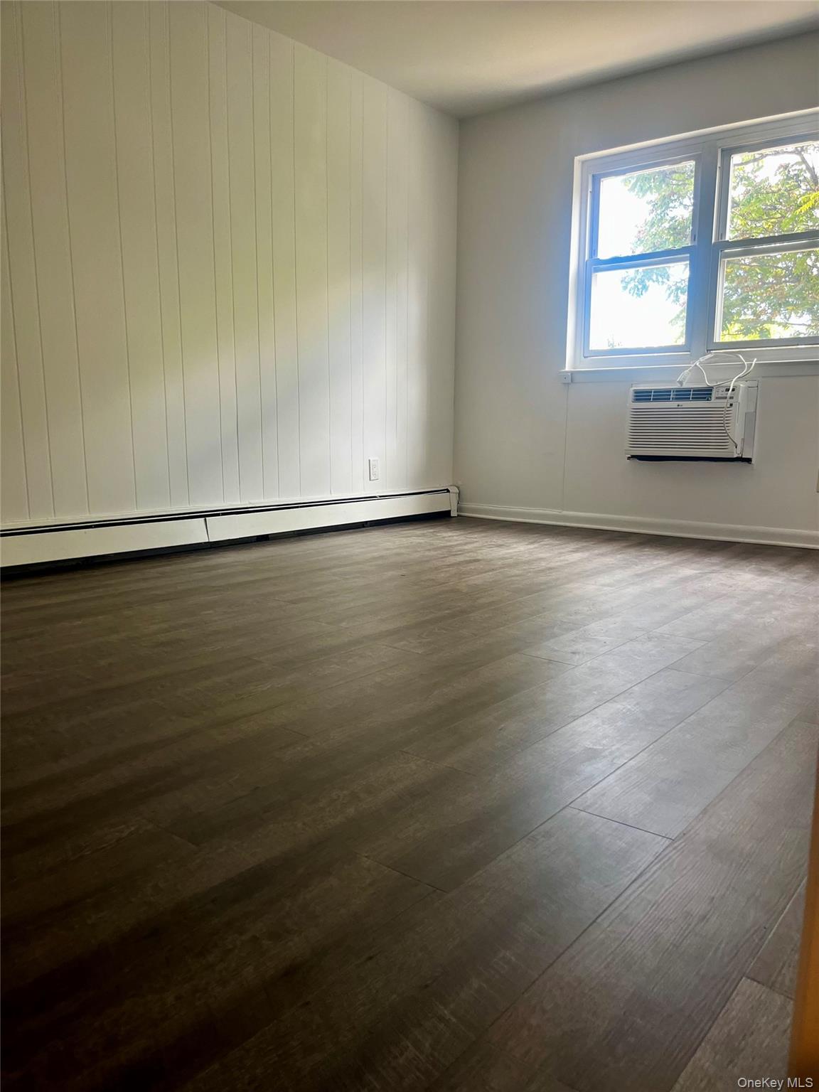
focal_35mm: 26
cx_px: 410
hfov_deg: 53.1
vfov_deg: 67.3
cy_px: 546
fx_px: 820
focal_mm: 5.1
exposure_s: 1/120
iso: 125
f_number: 1.6
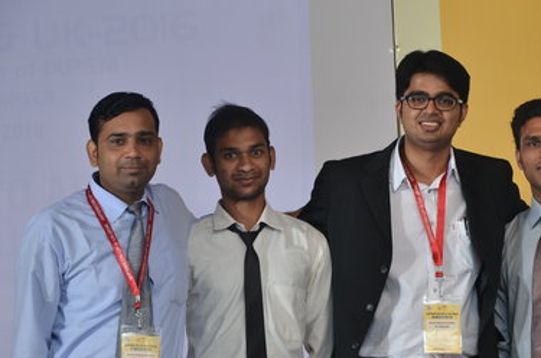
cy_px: 261
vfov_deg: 7.6
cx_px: 408
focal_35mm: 180
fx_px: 2695
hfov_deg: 11.4
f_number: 6.3
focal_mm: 75
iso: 250
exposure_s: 1/125
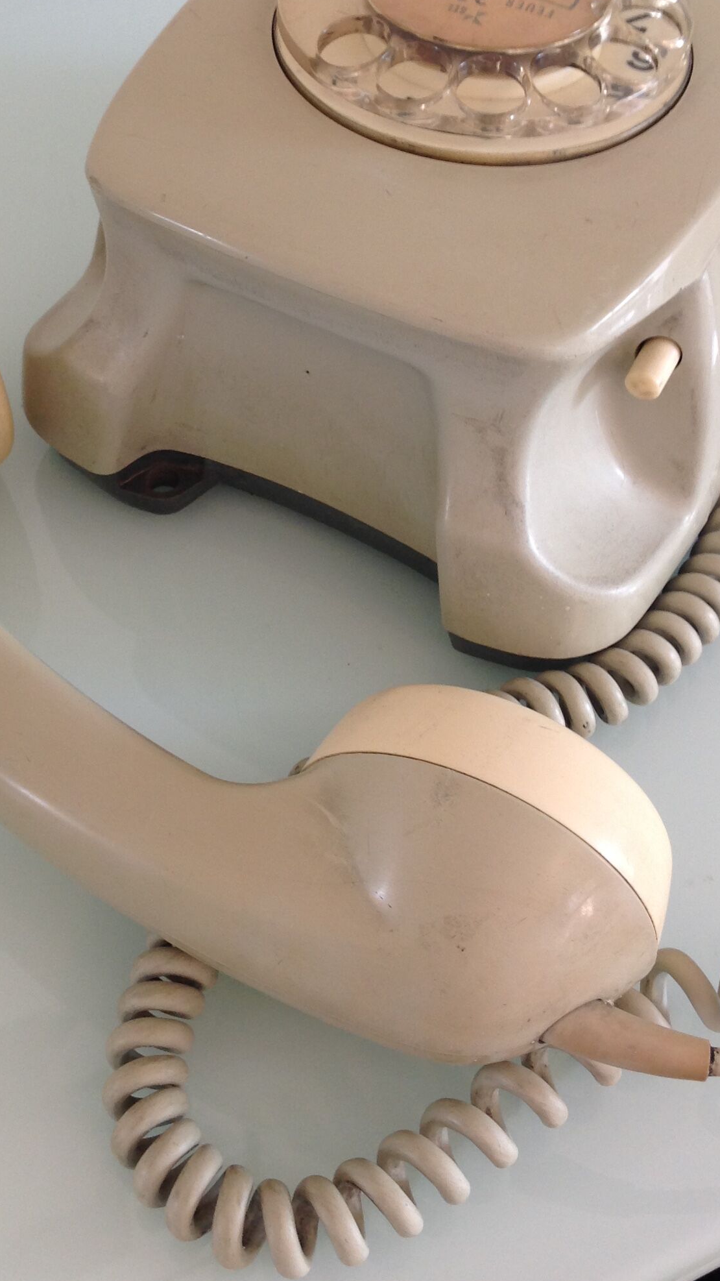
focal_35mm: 50
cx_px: 294
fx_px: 1697
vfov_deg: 41.1
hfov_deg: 23.9
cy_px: 511
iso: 50
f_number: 2.4
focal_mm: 4.28
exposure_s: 1/15
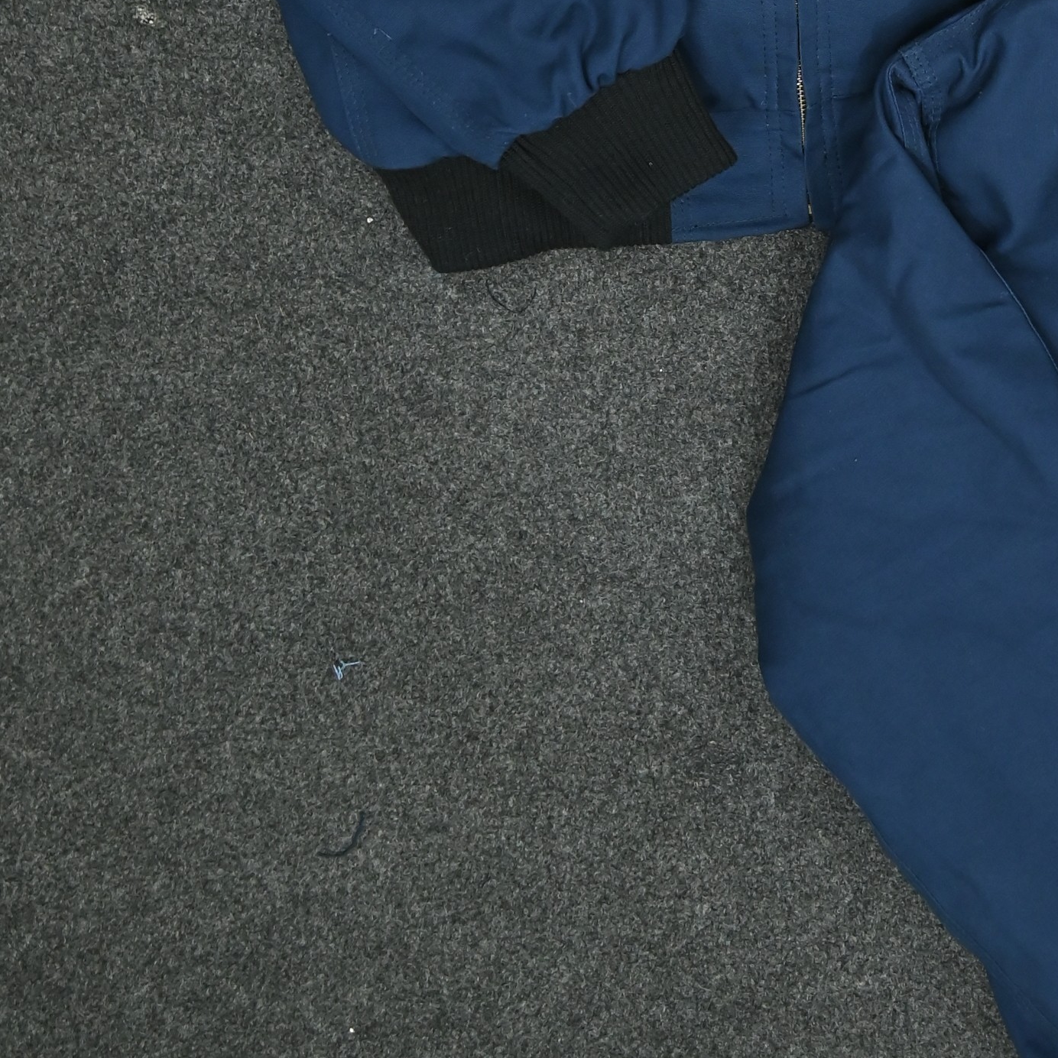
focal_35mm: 97
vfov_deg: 17.0
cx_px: 1039
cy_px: -250
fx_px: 3354
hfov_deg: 17.5
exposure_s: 1/100
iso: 1250
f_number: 2.8
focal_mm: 35
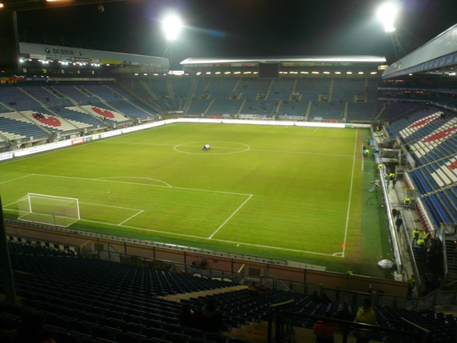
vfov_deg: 49.7
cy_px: 172
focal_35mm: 28
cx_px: 228
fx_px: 370
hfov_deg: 63.4
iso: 200
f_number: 2.8
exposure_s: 1/50
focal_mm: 4.6
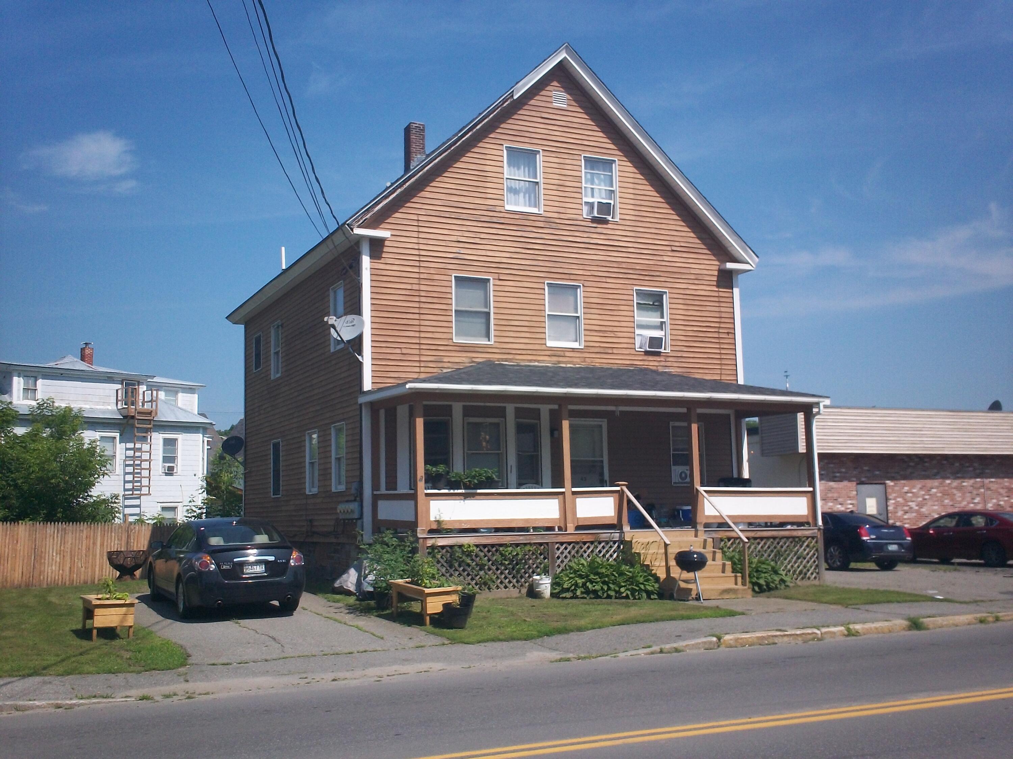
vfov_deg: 37.7
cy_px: 380
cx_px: 506
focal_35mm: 38
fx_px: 1112
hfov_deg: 49.0
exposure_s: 1/640
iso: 80
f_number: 4.5
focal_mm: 6.3
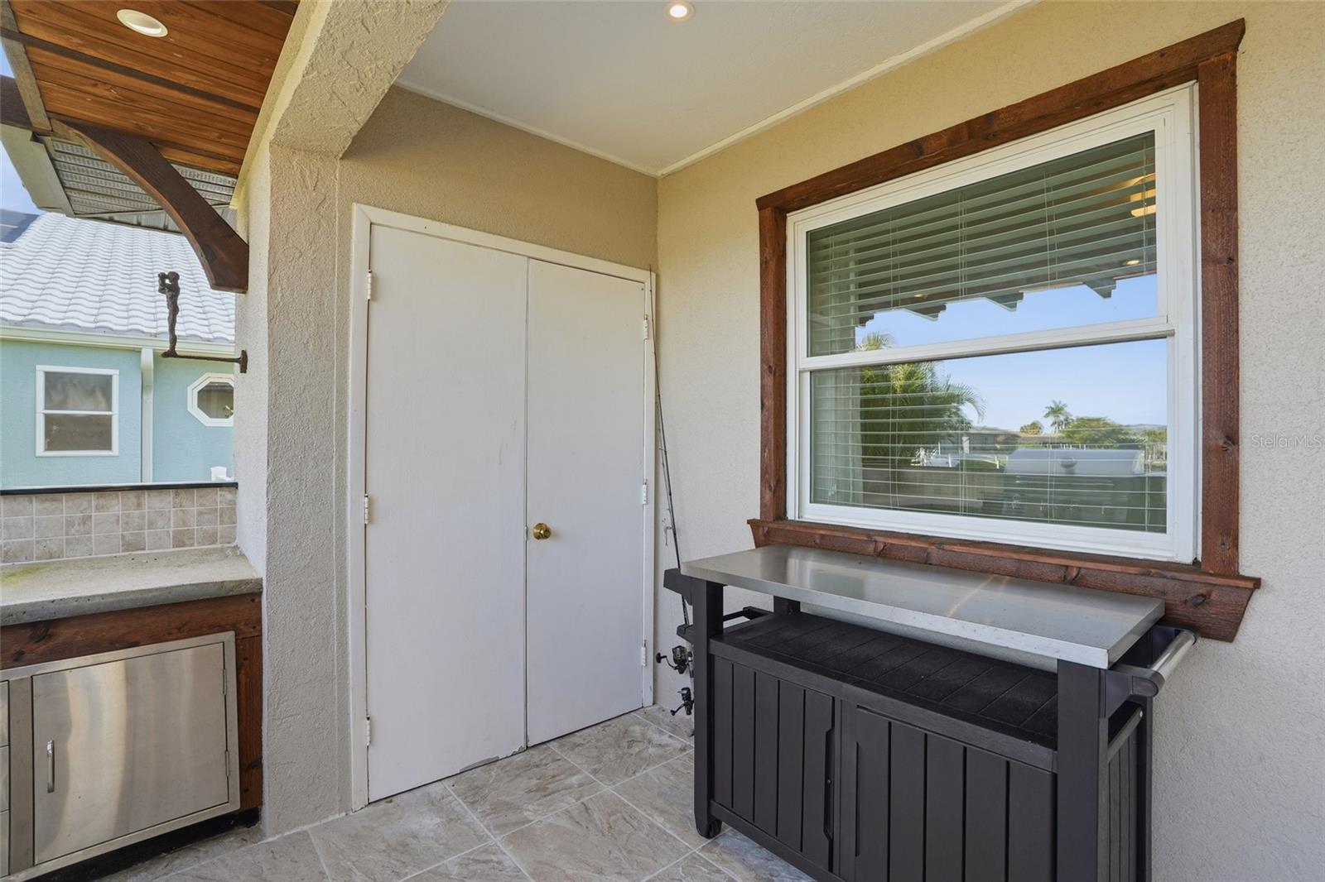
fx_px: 589
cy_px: 441
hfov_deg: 96.7
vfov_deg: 73.7
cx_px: 662
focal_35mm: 16
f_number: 9
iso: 200
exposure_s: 1/200
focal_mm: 16
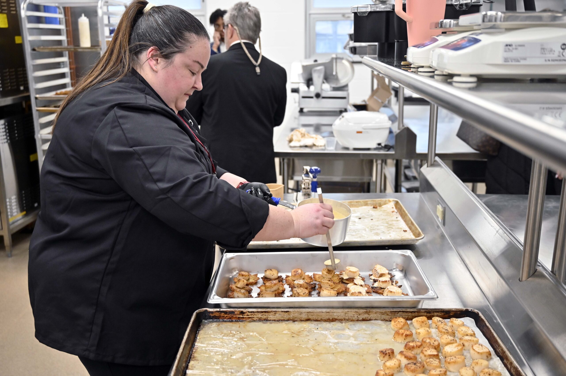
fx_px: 581
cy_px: 188
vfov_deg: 35.9
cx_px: 283
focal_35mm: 37
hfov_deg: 51.9
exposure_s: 1/160
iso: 2000
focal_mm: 37
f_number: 4
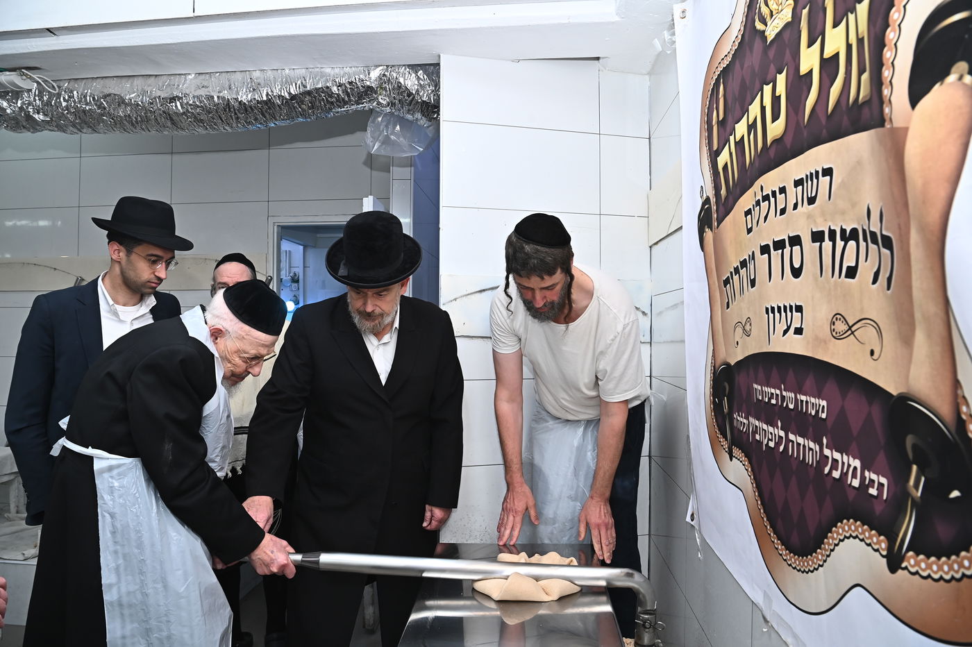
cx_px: 486
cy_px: 324
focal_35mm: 24
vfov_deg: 53.1
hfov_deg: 73.8
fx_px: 648
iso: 1000
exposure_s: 1/200
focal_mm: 24
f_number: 8
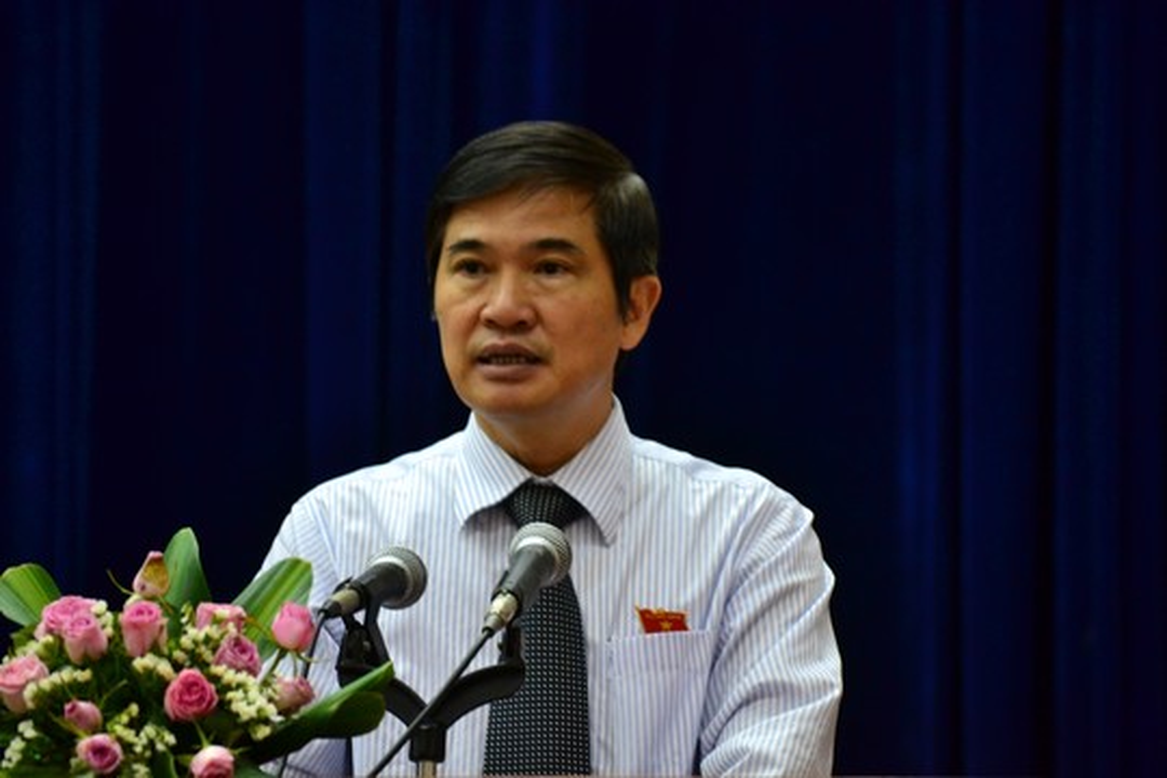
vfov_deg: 6.1
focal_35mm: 225
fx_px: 7293
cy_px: 389
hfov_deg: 9.1
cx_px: 584
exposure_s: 1/40
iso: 800
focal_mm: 150
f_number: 5
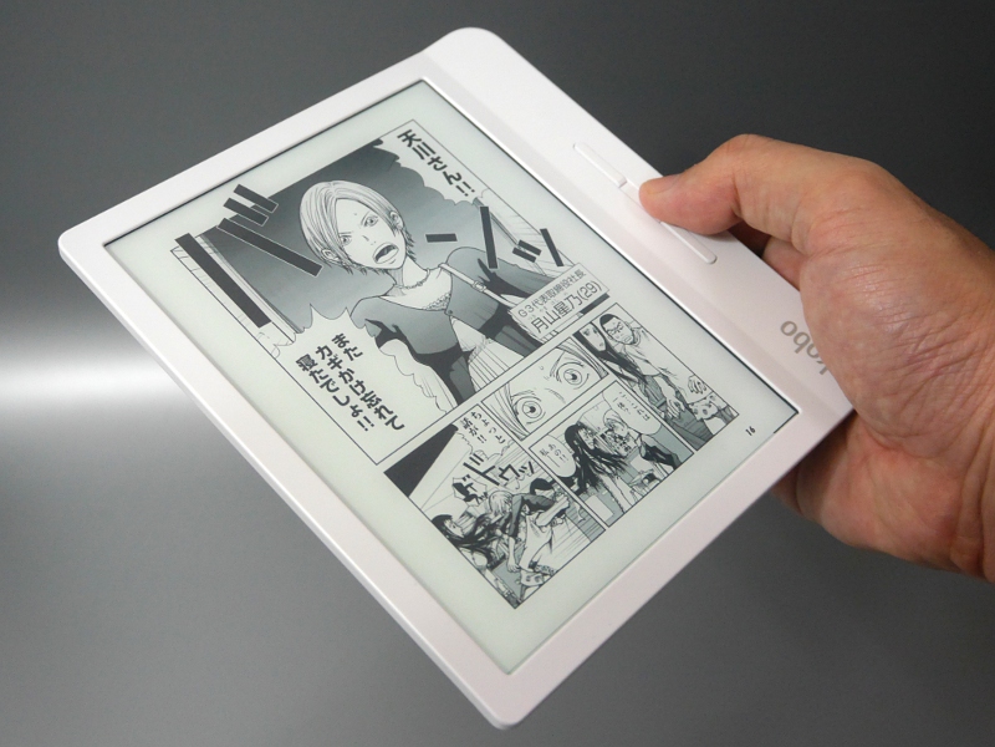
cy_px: 374
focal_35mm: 38
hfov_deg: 49.0
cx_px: 498
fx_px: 1092
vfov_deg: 37.7
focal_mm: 19
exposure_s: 1/60
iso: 1000
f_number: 4.3
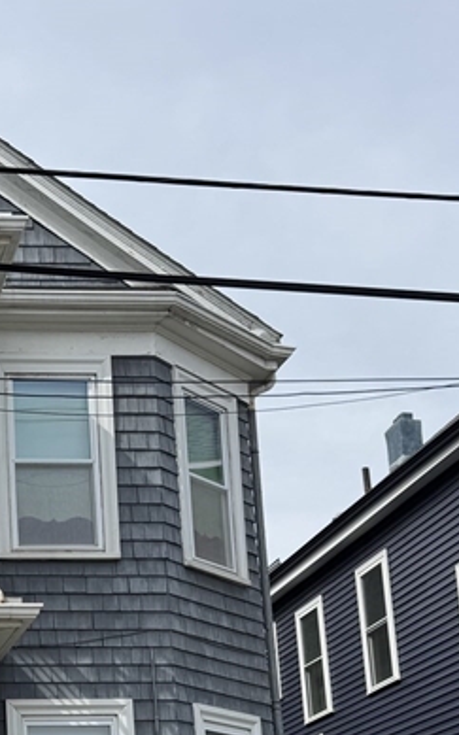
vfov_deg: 29.4
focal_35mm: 67
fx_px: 1341
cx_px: -119
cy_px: 658
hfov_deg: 18.2
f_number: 1.78
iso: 80
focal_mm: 6.76
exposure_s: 1/4608
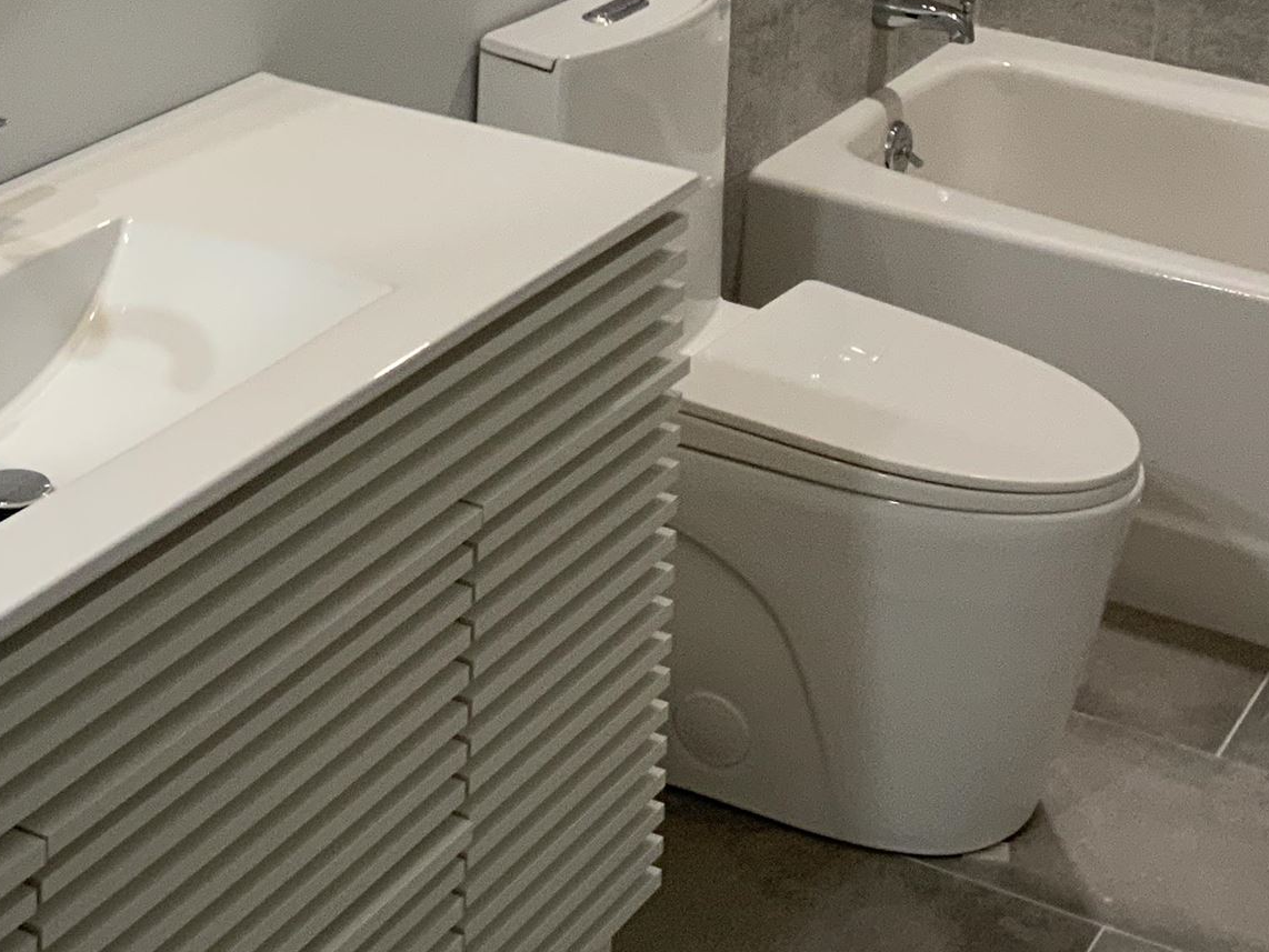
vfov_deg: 17.8
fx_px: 2860
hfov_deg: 25.0
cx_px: 520
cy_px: -239
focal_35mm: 78
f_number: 1.8
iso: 80
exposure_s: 1/60
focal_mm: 3
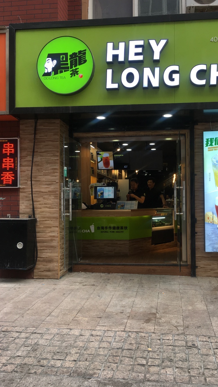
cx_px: 139
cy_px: 192
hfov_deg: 36.4
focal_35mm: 32
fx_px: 329
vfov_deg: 61.0
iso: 32
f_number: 2.2
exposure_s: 1/100
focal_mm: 4.15
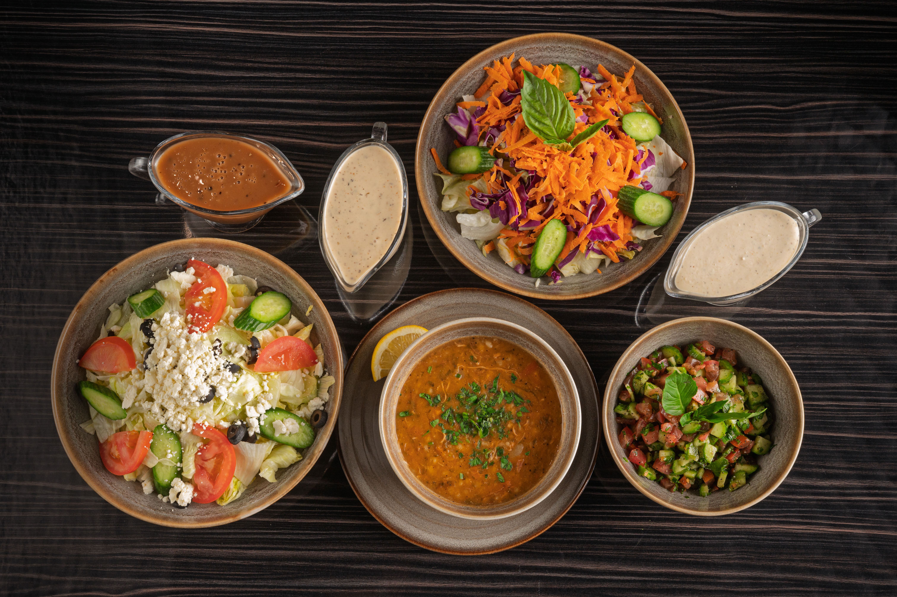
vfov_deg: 27.0
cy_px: 298
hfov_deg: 39.6
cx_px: 448
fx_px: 1245
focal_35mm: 50
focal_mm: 50
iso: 640
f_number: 10
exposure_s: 1/200
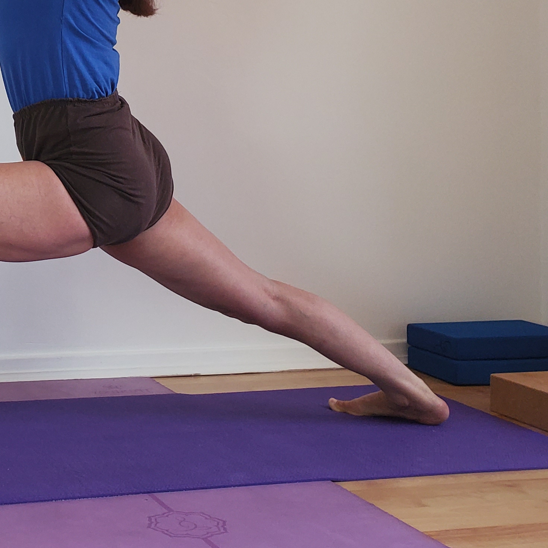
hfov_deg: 25.2
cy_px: 107
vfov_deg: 26.8
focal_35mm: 63
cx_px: -66
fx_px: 1128
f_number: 2.4
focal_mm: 4.3
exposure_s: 1/100
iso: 160
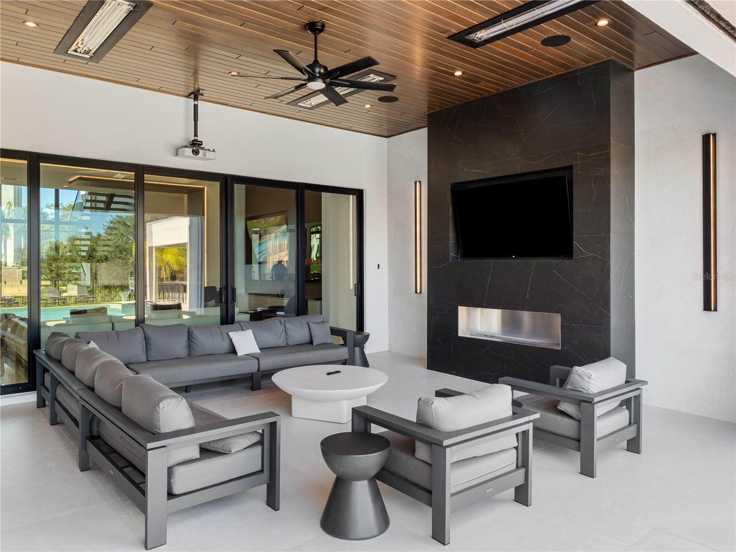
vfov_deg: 56.8
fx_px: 510
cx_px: 368
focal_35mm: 24
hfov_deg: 71.6
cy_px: 276
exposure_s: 1/30
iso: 400
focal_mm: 12
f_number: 7.1
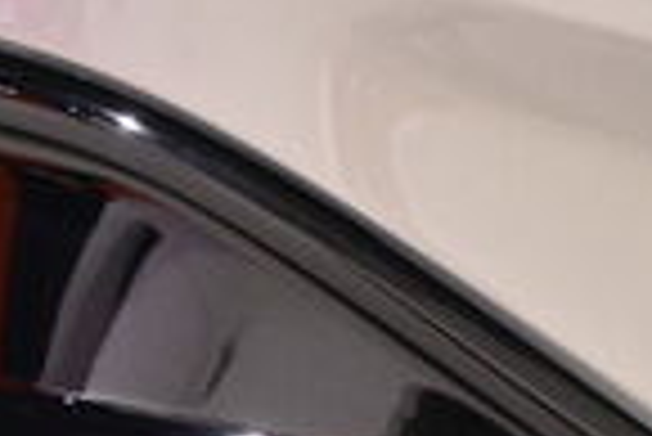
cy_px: -281
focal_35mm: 235
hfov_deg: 8.6
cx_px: -283
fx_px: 4262
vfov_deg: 5.8
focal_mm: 37
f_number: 5.6
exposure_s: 1/30
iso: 800
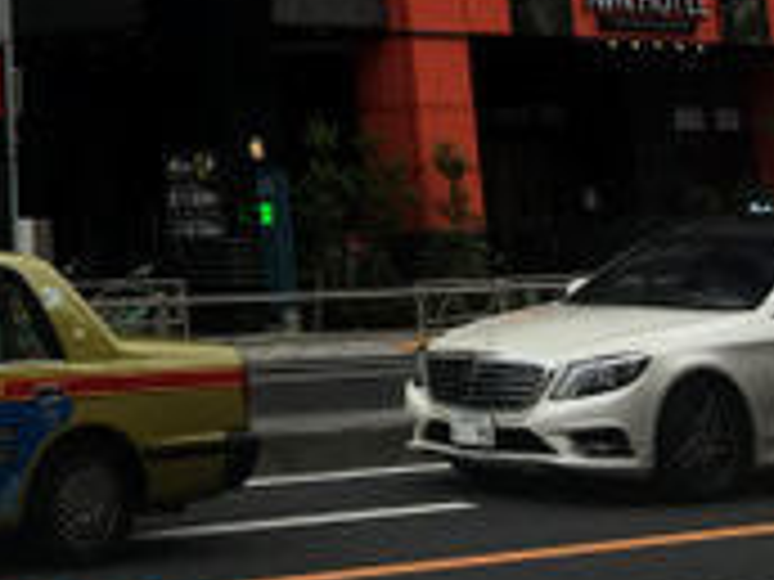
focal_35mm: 123
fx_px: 2750
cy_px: -535
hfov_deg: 15.5
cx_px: -108
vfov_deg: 11.1
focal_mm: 4.2
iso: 32
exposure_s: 1/1412
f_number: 2.2
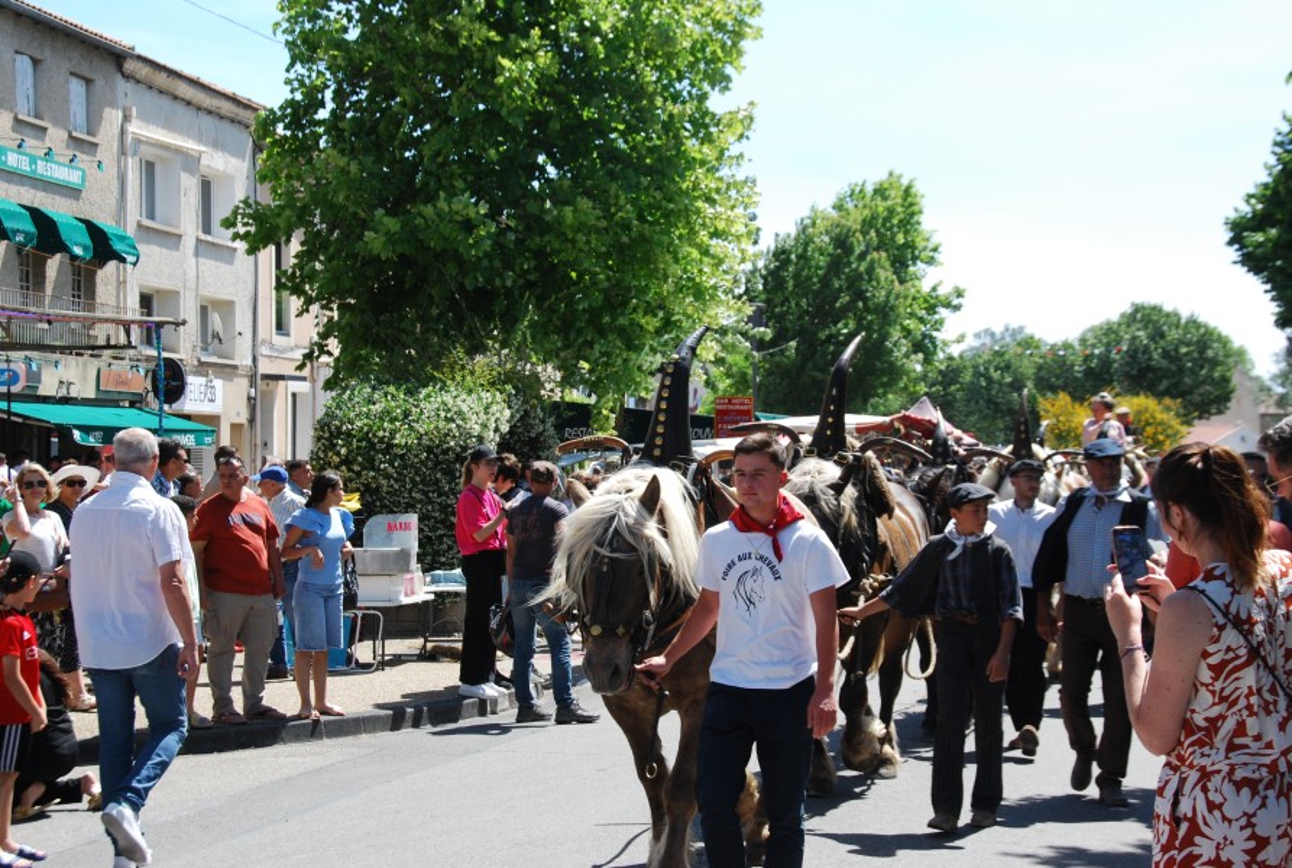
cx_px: 646
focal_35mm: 69
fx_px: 2482
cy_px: 434
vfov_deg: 19.8
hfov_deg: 29.2
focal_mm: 46
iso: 400
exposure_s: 1/400
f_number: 10
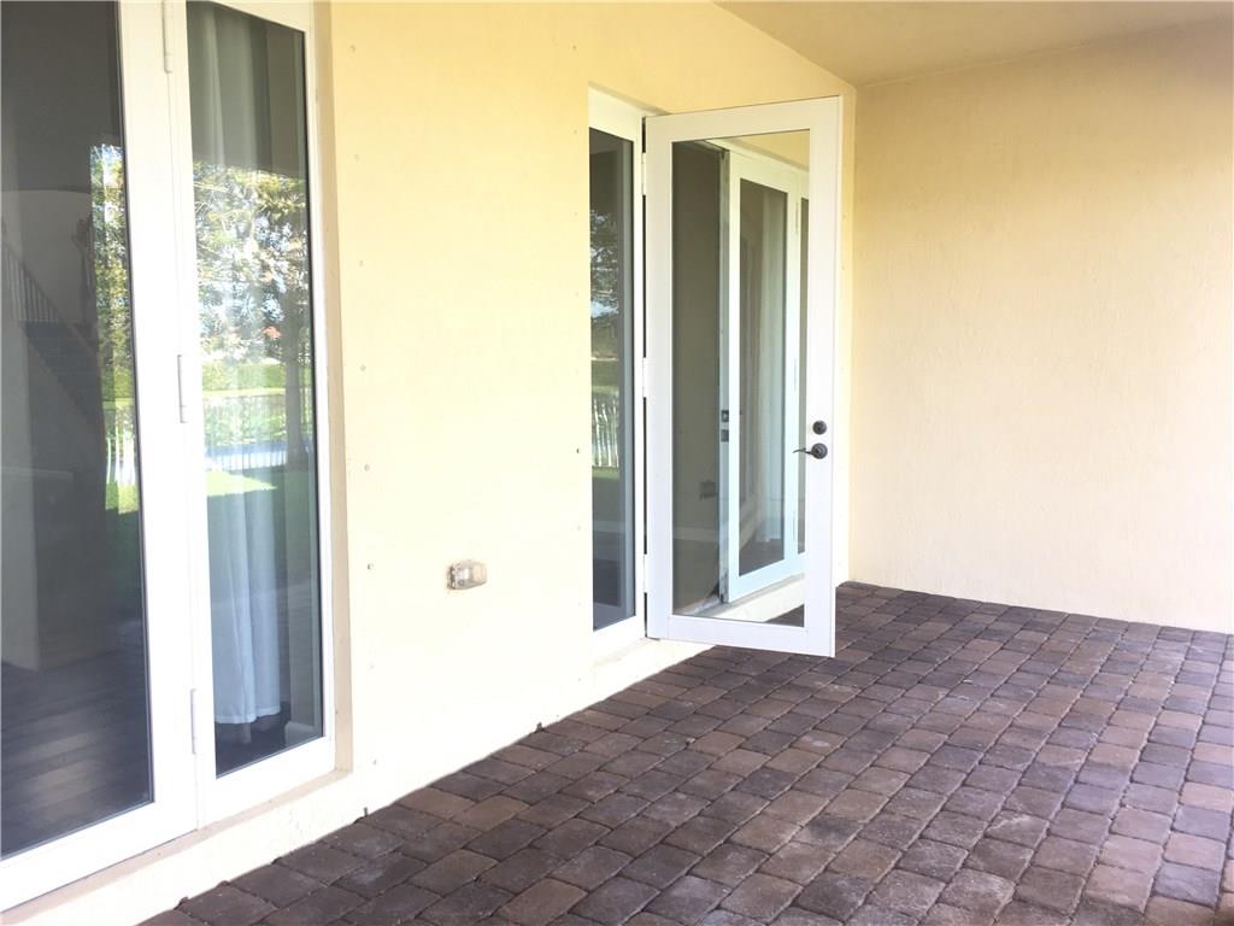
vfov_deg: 48.2
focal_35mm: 29
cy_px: 463
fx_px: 1034
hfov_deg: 61.7
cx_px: 617
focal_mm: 4.15
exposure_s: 1/60
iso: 25
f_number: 2.2
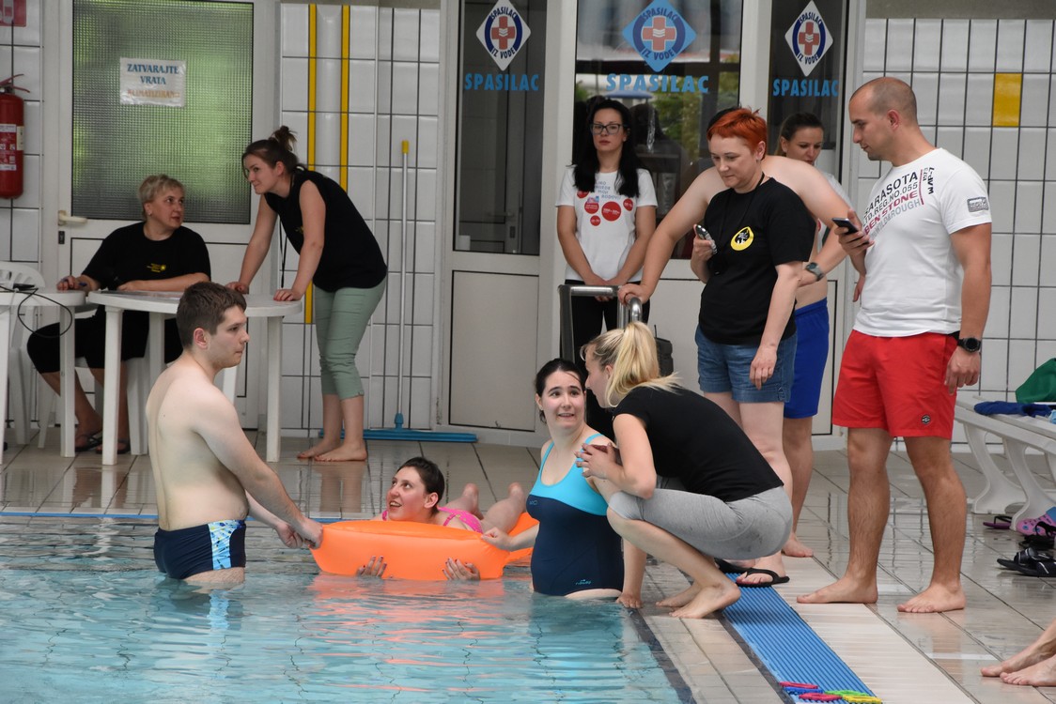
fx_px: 4621
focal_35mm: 158
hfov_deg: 13.0
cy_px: 352
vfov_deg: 8.7
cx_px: 528
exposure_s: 1/200
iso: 1600
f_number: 9
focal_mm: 105
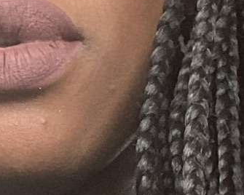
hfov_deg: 10.6
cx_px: -39
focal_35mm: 179
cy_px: 222
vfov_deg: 8.6
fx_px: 1293
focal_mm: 2.71
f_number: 2.2
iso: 100
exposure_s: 1/83
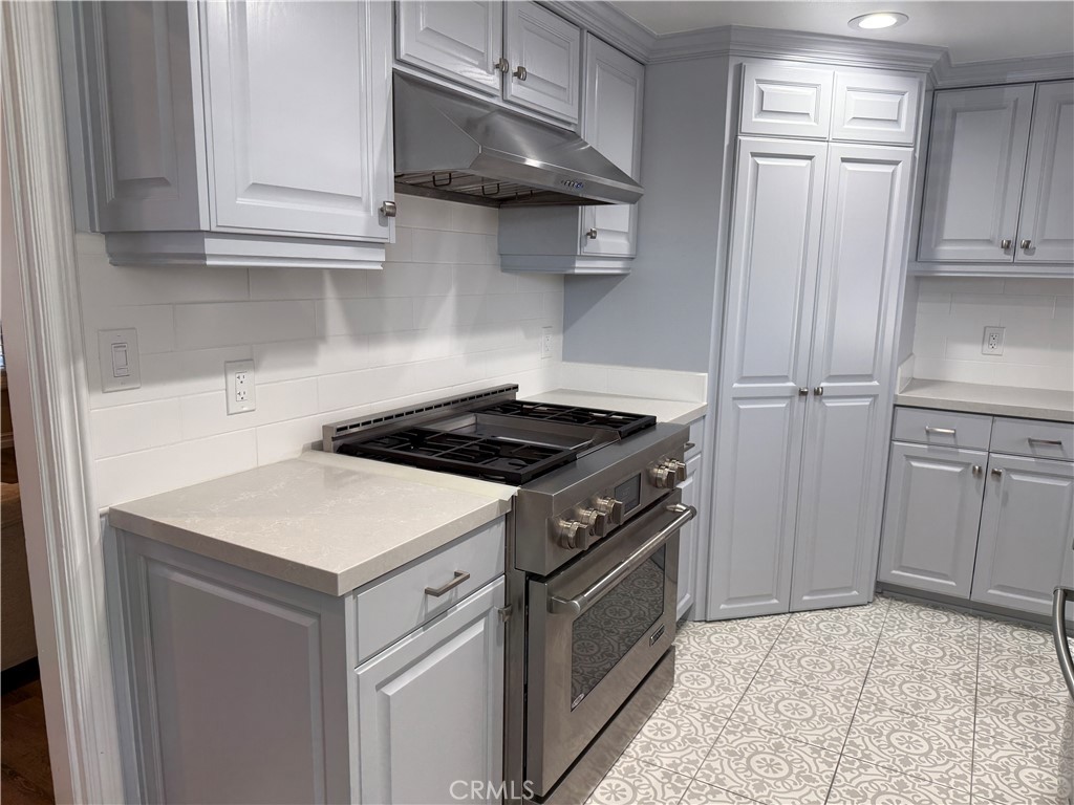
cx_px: 537
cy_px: 402
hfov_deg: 71.6
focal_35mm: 24
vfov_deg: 56.8
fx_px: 745
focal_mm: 6.76
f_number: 1.78
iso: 125
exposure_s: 1/120
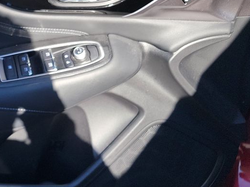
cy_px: 97
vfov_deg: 19.9
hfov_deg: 23.6
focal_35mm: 74
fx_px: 534
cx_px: -63
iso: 50
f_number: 1.8
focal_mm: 6.7
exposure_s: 1/160
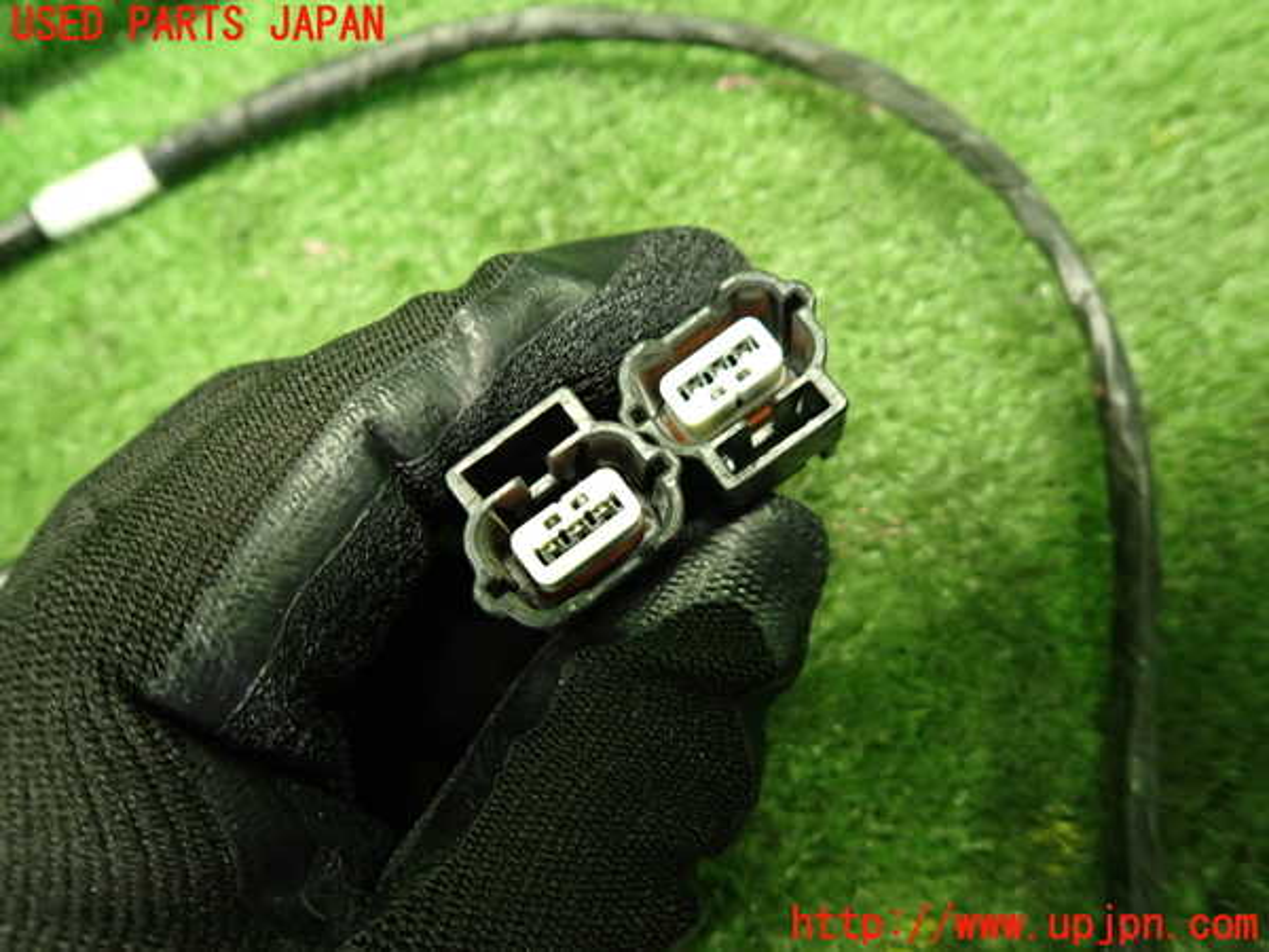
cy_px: 476
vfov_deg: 54.9
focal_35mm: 25
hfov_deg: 69.4
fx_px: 916
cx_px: 634
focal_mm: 4.5
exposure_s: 1/30
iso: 640
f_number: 2
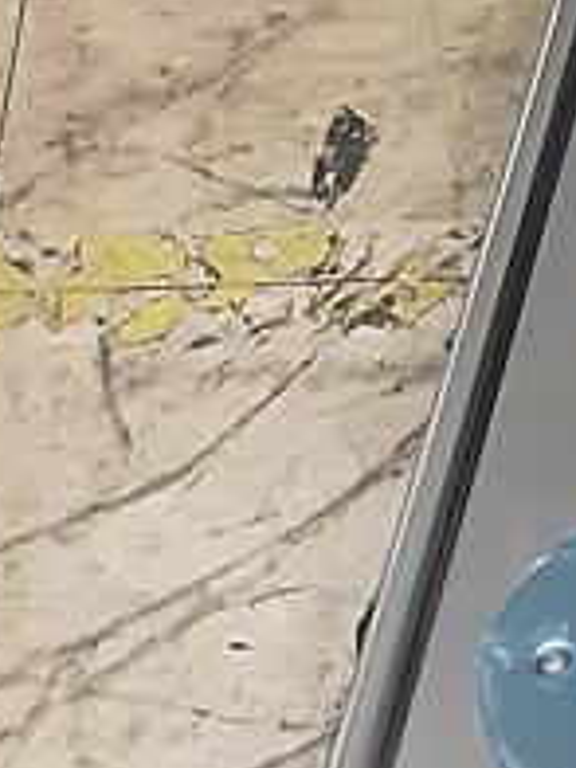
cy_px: -251
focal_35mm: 143
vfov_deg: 13.3
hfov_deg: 9.2
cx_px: 1411
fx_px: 3173
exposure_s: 1/25
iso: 200
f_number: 1.9
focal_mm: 2.9
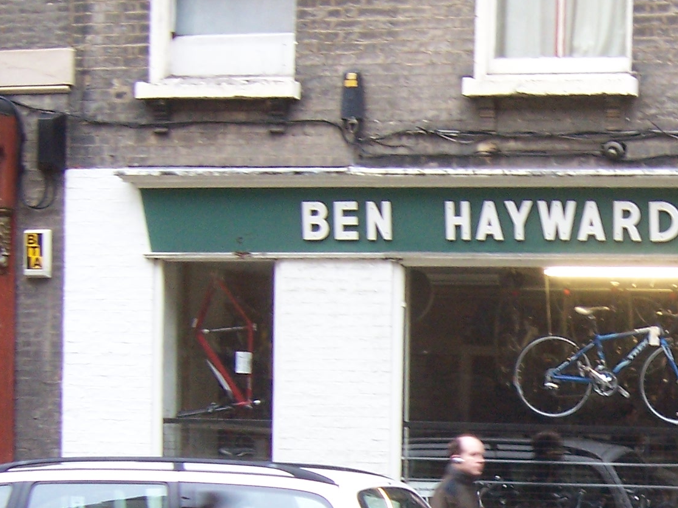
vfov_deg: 14.5
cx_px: 683
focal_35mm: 101
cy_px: 479
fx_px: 1978
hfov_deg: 18.9
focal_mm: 7.3
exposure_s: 1/20
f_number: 3.3
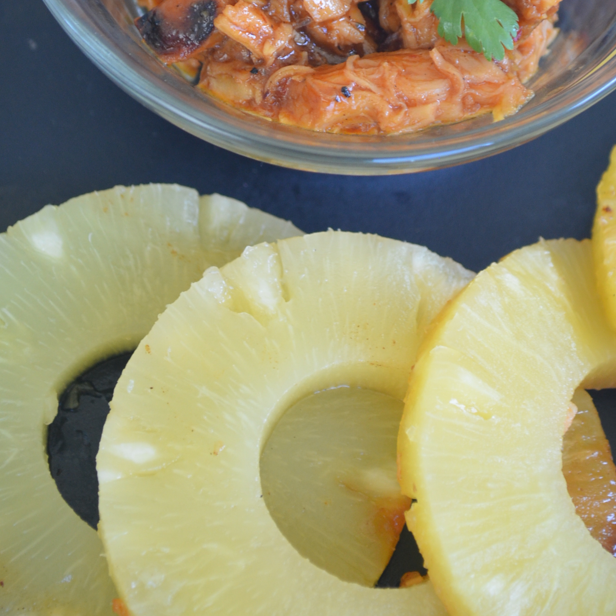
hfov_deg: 13.6
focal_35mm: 128
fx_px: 2572
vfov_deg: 13.5
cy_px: 78
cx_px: 364
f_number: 5.6
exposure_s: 1/60
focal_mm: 55
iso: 640
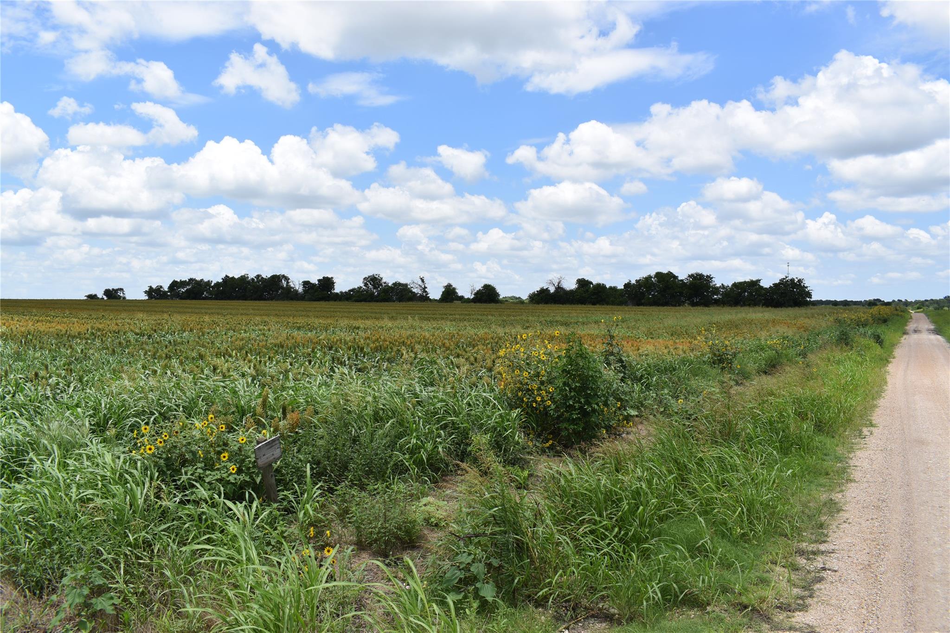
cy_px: 316
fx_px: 712
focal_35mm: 27
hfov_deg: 67.4
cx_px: 475
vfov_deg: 47.9
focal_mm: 18
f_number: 9
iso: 100
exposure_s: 1/320
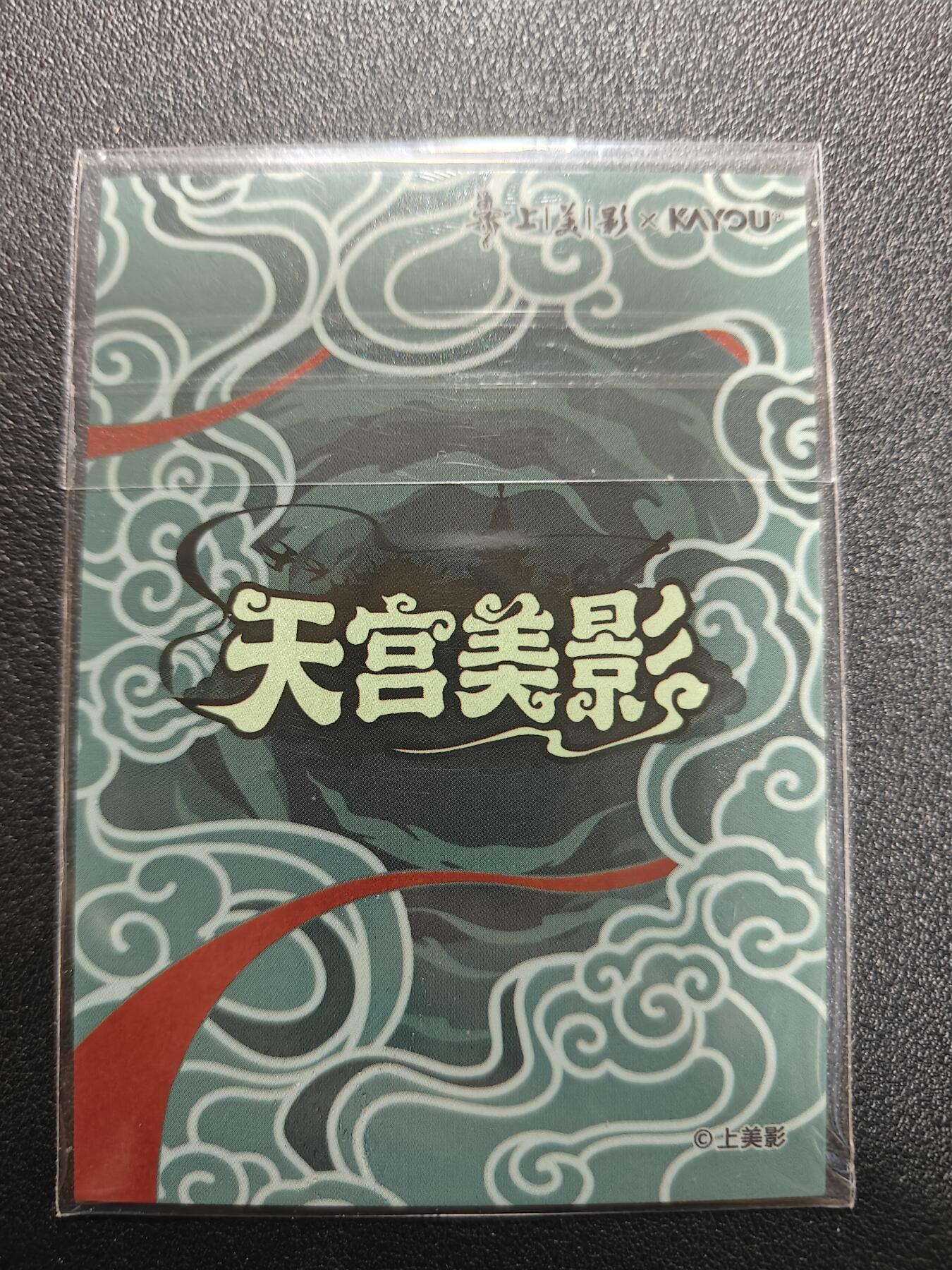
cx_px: 476
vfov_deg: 71.6
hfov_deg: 56.8
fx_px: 880
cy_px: 635
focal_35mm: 24
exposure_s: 1/33
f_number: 1.8
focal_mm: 5.59
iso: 320
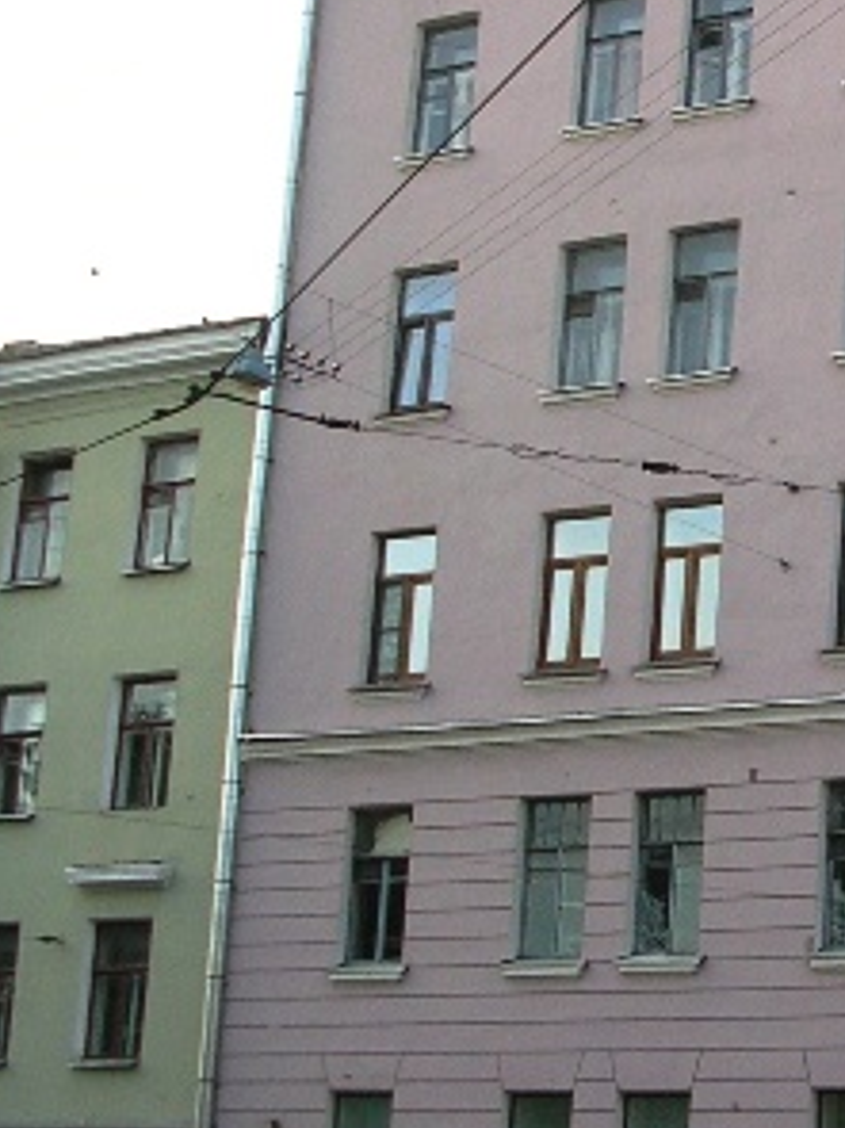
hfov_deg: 14.9
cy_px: 533
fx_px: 3094
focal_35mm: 95
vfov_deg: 20.7
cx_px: 1059
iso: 50
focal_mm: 5.8
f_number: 2.8
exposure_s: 1/183
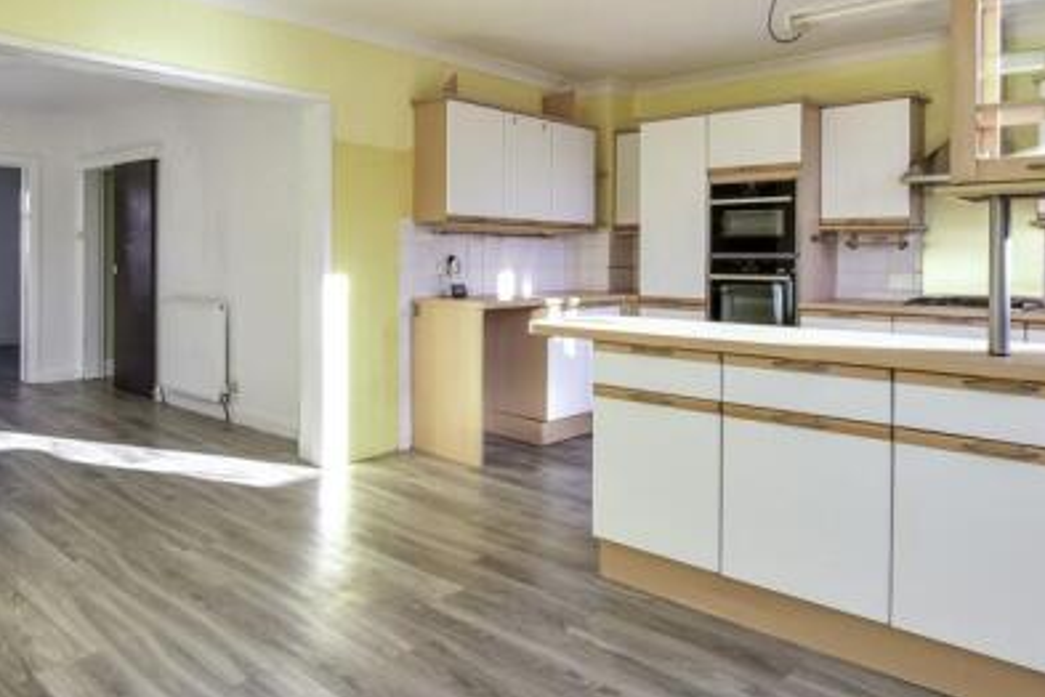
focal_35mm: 25
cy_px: 259
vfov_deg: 50.7
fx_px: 726
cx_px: 477
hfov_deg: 71.4
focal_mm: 10
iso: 640
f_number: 8
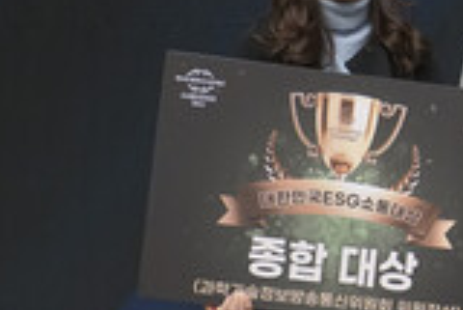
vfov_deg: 9.4
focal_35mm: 146
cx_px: 816
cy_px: 168
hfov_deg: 12.8
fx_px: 1879
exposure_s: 1/60
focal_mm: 26
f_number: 4
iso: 1250
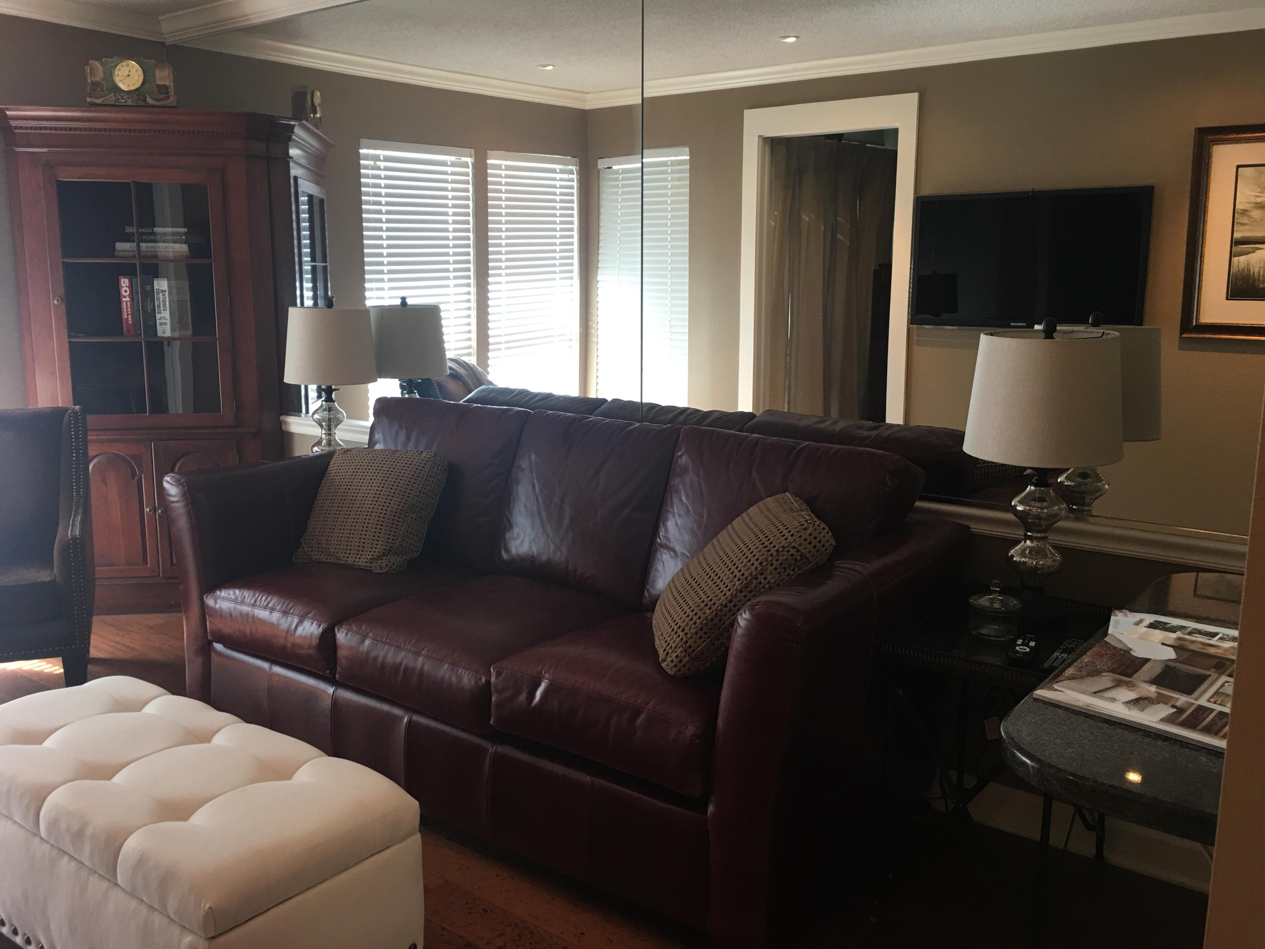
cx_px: 632
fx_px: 1060
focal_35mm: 29
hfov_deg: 61.7
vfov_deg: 48.2
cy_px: 474
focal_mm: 4.15
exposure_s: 1/15
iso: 32
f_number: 2.2
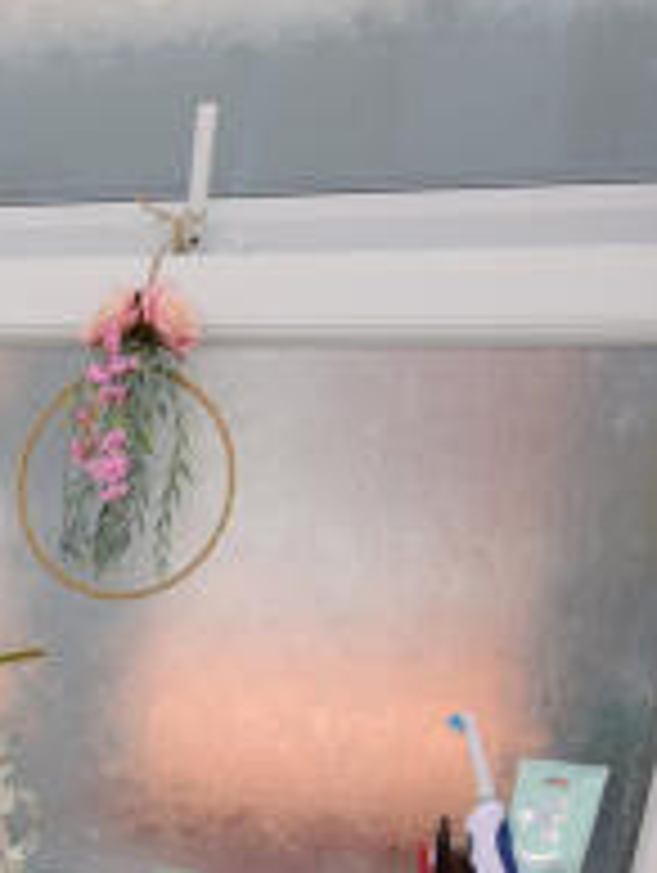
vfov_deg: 22.4
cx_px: -585
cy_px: 1199
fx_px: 1919
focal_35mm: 76
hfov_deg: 16.0
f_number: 10
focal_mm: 10
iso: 250
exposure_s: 1/60
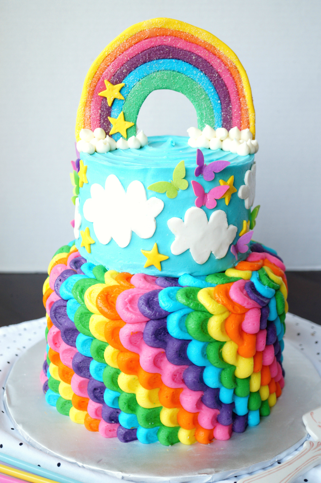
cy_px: 242
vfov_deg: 43.6
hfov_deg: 29.8
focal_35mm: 45
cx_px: 160
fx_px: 603
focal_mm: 30
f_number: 3.5
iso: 400
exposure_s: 1/80
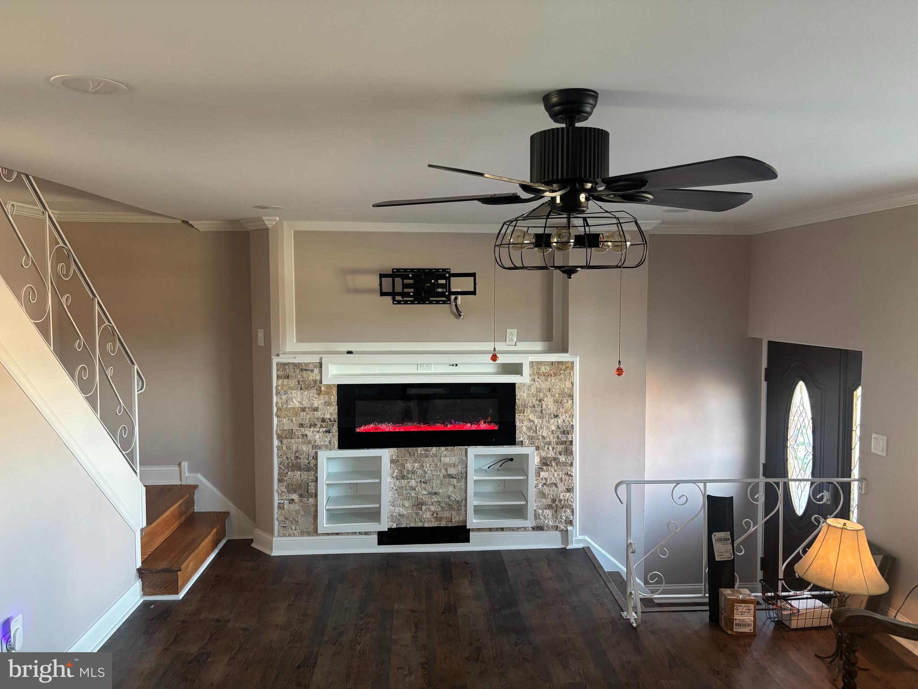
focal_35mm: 26
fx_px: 690
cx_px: 459
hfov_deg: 67.3
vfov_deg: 53.1
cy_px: 344
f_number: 1.6
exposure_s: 1/60
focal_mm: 5.96
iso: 250
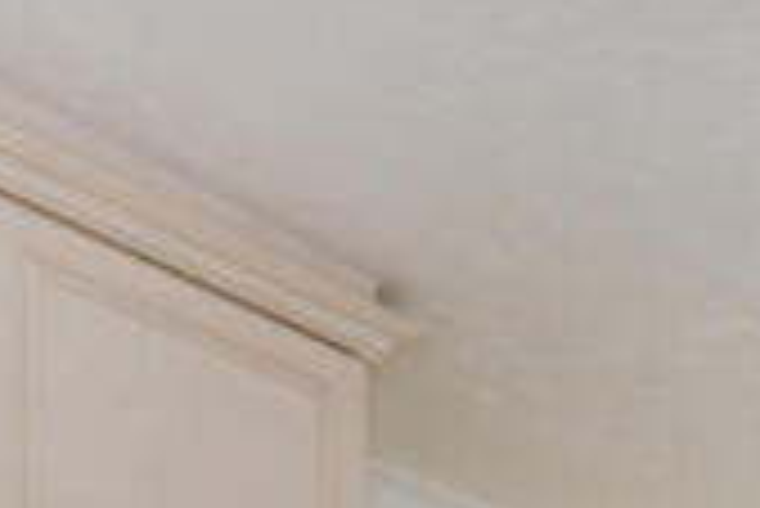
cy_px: 1333
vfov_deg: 11.5
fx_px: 1923
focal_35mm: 91
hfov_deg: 20.4
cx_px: 994
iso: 800
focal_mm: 15
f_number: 10
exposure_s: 1/100
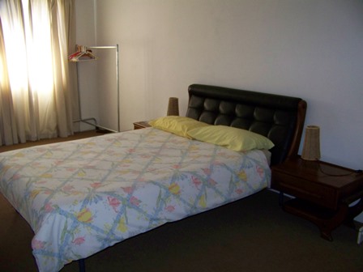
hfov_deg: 51.4
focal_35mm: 36
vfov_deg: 39.7
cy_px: 136
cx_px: 182
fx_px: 378
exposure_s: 1/30
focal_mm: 5.85
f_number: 2.8
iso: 200
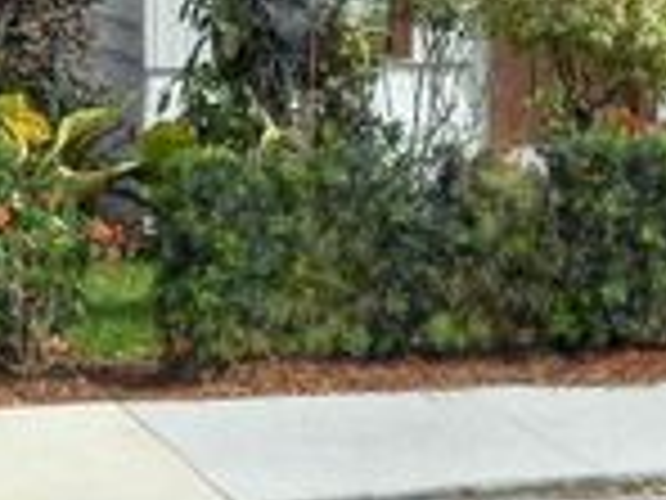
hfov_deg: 11.9
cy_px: -273
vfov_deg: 8.8
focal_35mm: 165
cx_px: 166
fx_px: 3175
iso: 80
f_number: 4.8
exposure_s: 1/640
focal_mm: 8.8
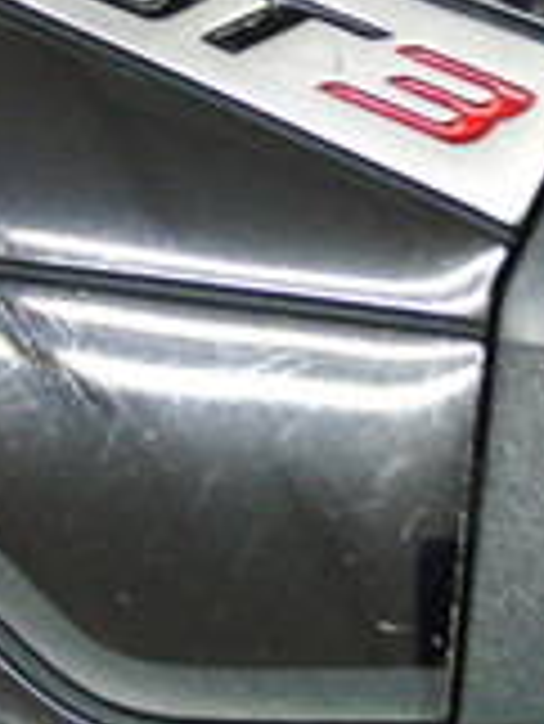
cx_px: 540
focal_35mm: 147
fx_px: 3076
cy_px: 297
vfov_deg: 13.4
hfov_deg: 10.0
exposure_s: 1/50
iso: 400
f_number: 3.6
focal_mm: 6.42
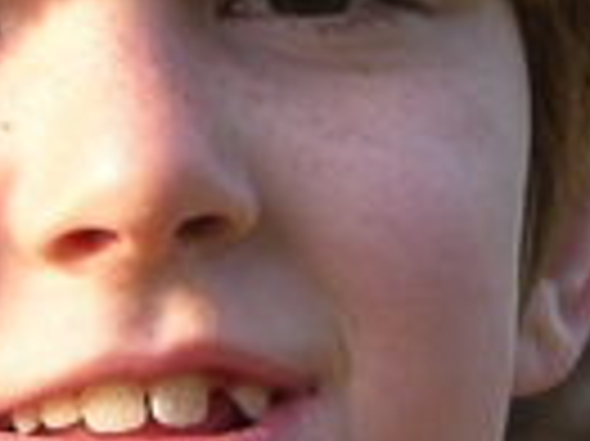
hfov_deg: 2.9
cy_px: 176
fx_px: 11716
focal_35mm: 688
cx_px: 99
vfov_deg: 2.2
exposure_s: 1/101
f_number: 3.9
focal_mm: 37.7
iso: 50
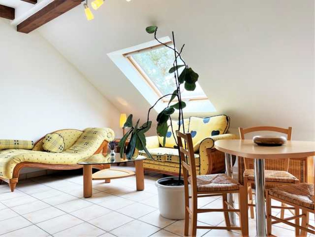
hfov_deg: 67.3
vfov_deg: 53.1
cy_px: 118
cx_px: 158
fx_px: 237
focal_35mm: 26
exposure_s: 1/176
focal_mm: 4.2
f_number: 1.6
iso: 32
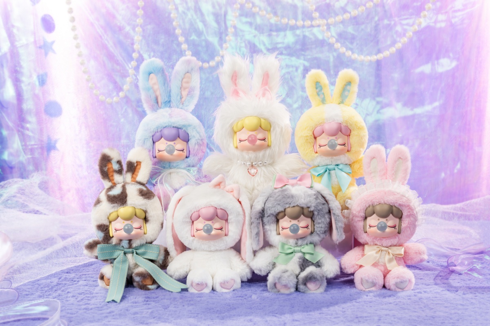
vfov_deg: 16.1
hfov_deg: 23.9
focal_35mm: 85
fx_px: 1157
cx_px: 245
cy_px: 163
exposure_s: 1/10
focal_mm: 85
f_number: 14
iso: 100
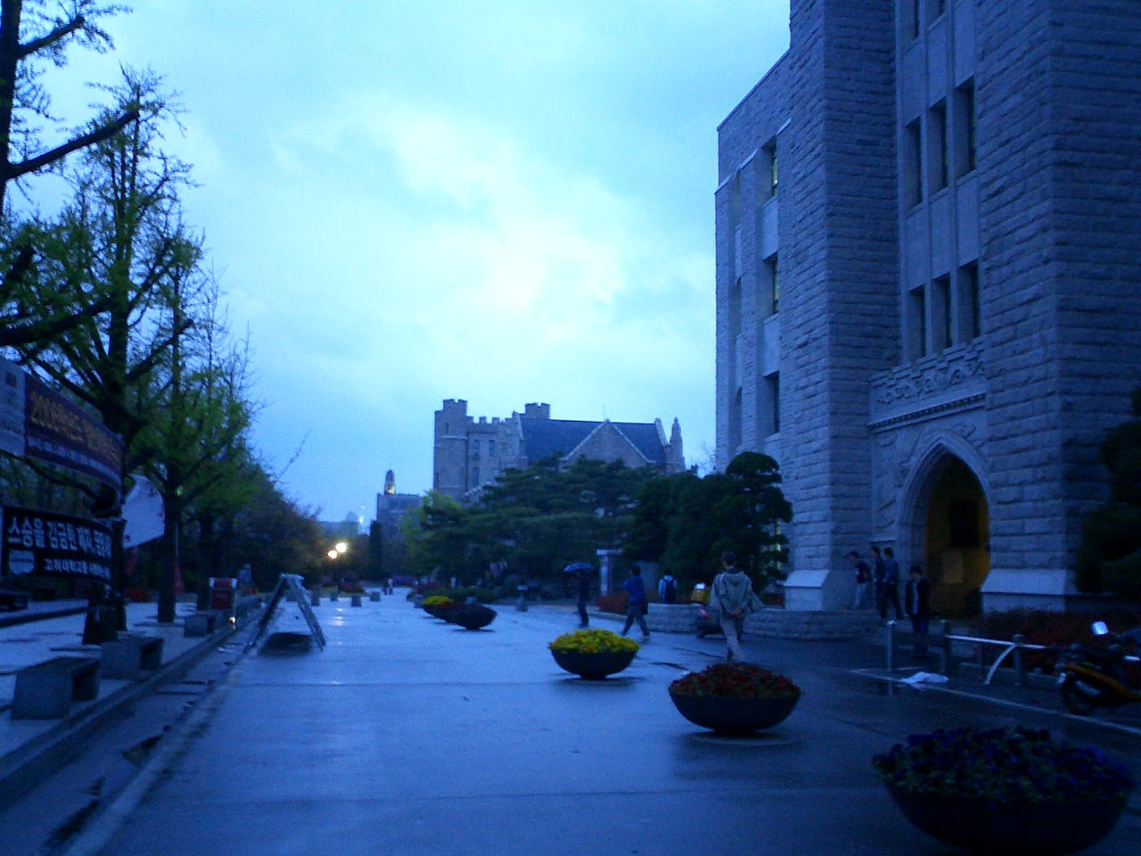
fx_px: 1220
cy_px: 428
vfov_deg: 38.7
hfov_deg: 50.1
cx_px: 570
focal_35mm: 37
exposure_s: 1/13
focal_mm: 5.6
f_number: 3.5
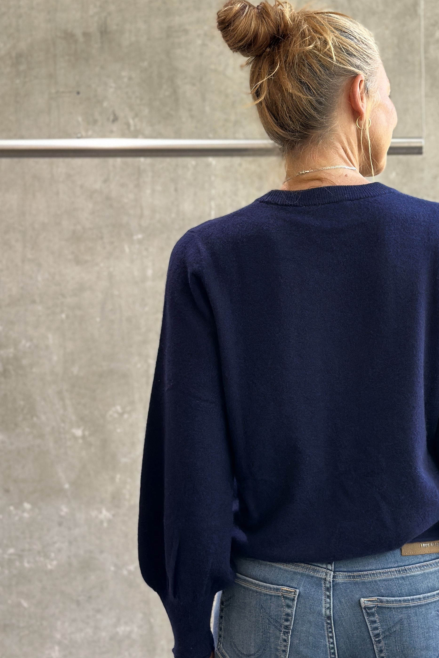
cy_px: 294
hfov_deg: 18.8
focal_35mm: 72
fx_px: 1317
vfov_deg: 28.1
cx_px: 329
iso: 125
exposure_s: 1/120
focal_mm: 6.86
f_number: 1.78
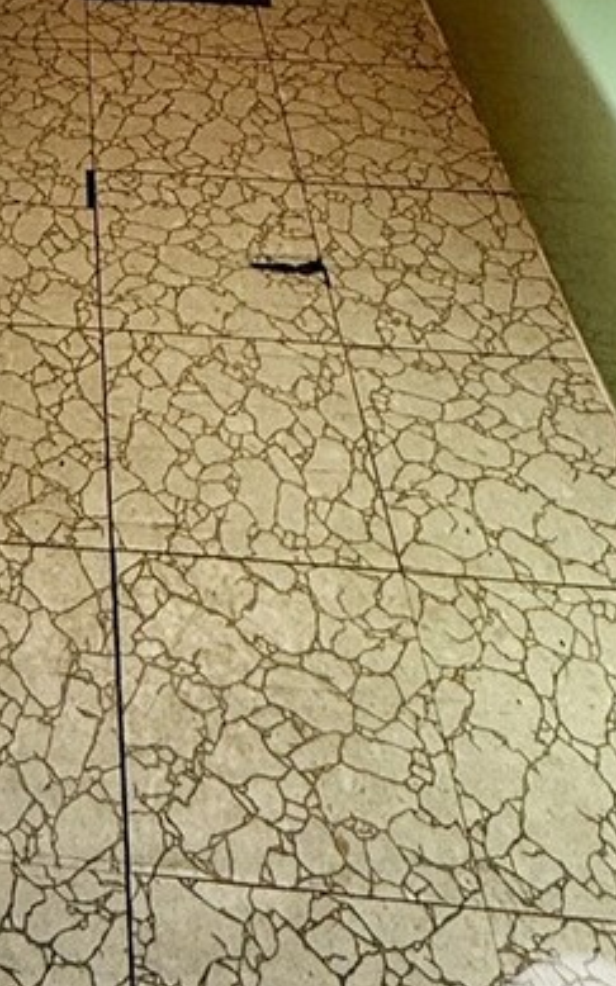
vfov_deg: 23.8
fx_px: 1478
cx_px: -101
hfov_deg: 22.0
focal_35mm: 55
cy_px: -672
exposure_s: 1/99
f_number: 2.2
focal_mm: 2.22
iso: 64
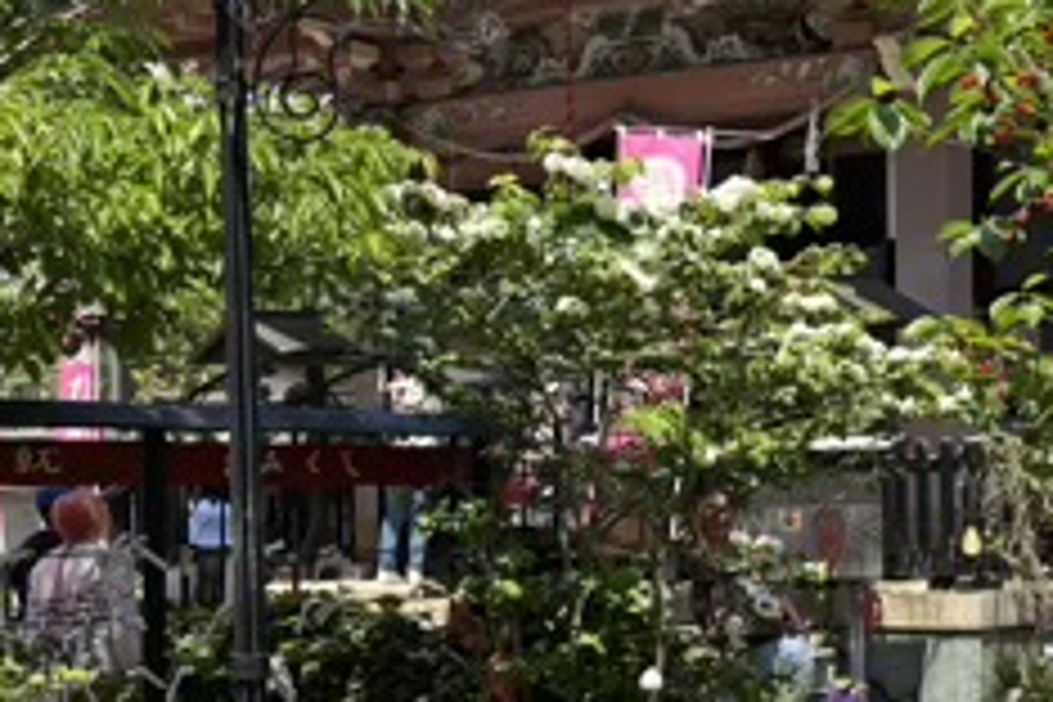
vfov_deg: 16.8
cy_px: 466
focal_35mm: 81
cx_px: 891
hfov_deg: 24.5
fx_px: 2369
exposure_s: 1/1418
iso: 50
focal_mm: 5.96
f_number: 1.6
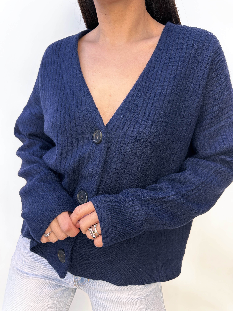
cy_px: 156
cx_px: 116
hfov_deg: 56.8
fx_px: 215
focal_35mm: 24
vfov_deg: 71.6
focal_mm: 6.86
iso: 64
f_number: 1.78
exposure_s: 1/197
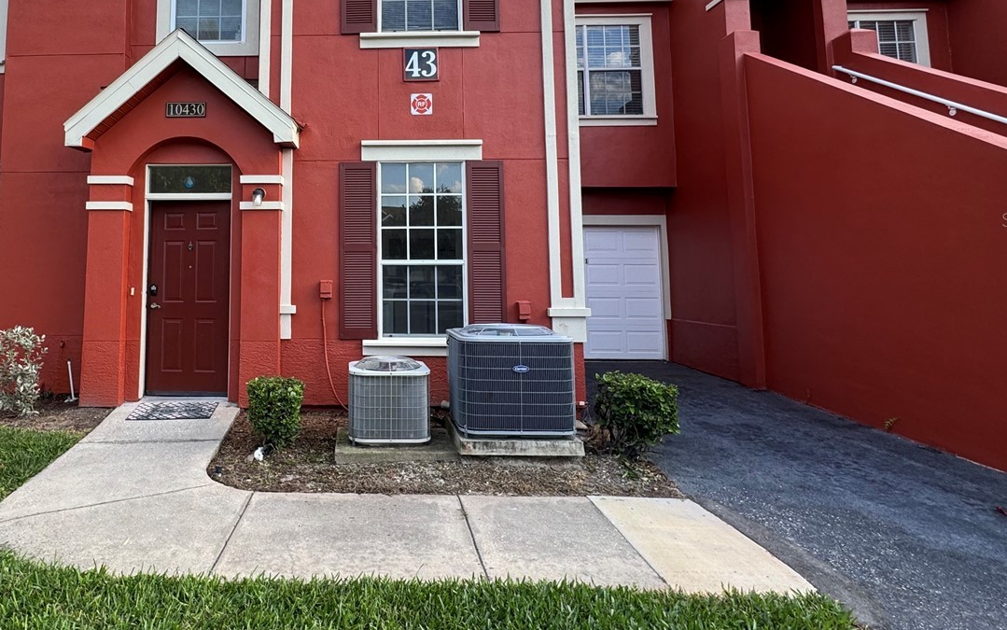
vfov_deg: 54.2
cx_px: 343
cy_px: 219
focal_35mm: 22
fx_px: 604
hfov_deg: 77.3
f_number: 2.2
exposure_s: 1/221
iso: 40
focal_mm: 2.22
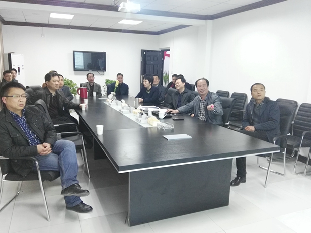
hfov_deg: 61.7
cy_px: 119
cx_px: 150
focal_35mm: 29
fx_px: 260
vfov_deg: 48.2
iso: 283
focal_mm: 2.96
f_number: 2
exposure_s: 1/17
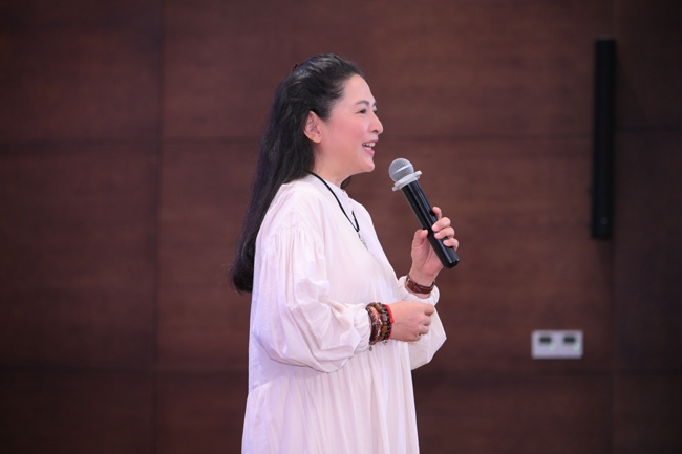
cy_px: 227
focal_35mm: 120
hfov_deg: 17.1
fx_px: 2273
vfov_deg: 11.4
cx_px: 341
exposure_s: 1/160
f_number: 4
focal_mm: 120
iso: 2500
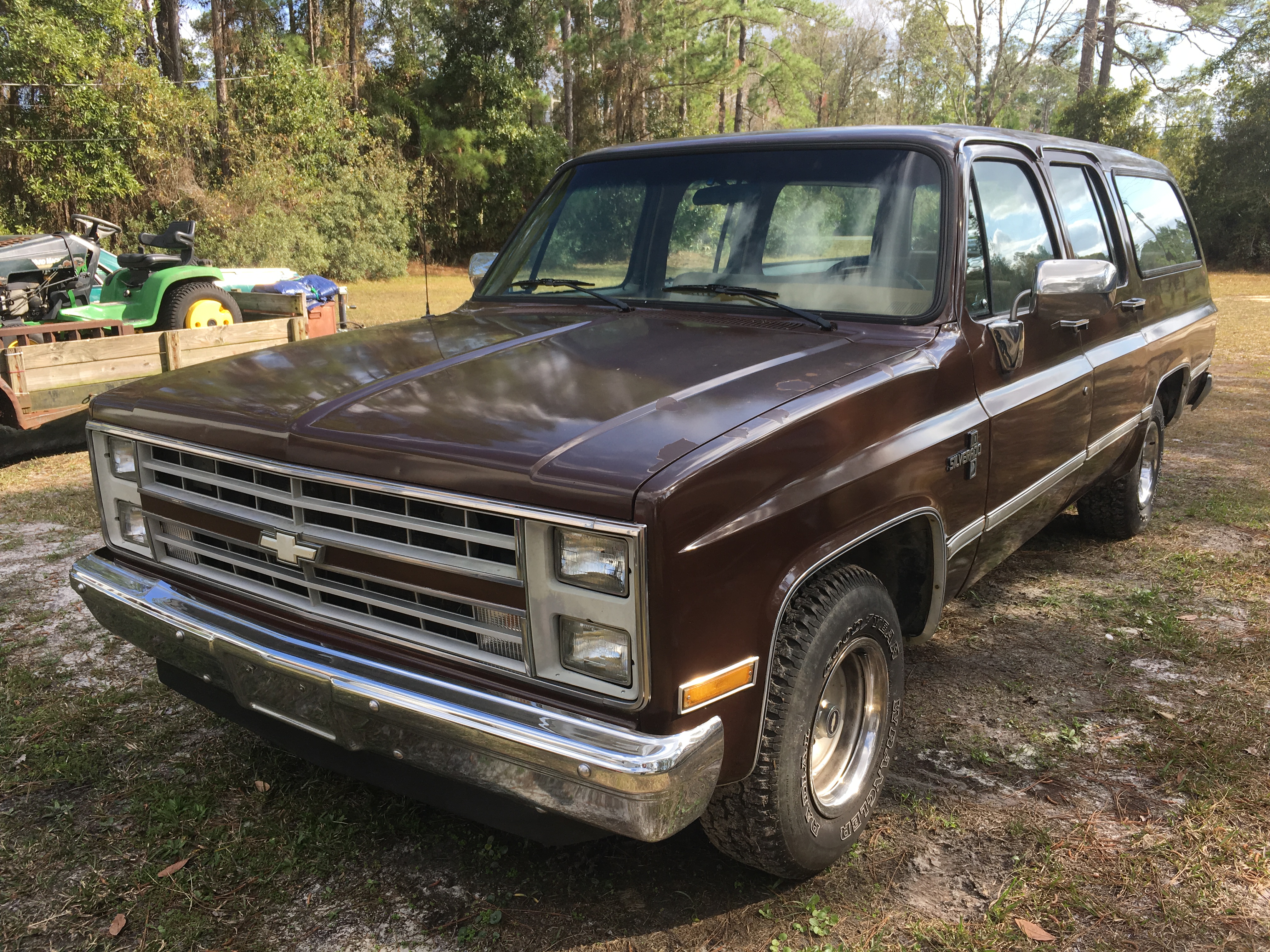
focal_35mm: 29
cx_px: 635
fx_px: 1064
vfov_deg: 48.2
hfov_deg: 61.7
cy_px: 476
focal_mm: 4.15
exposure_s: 1/481
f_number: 2.2
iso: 25
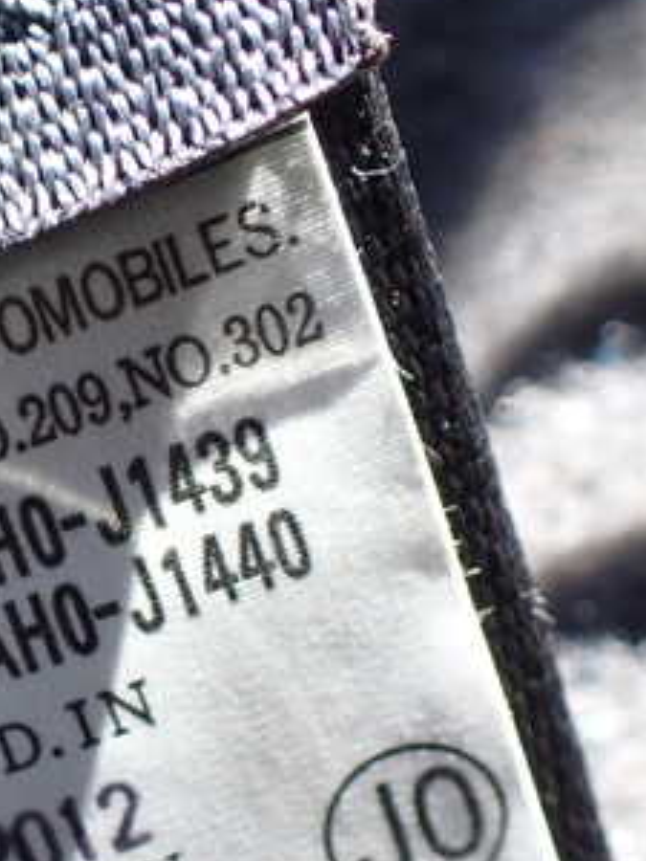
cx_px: -26
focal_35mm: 60
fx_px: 1493
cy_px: 580
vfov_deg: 31.9
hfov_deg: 23.2
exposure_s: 1/200
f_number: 2.3
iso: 100
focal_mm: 5.4
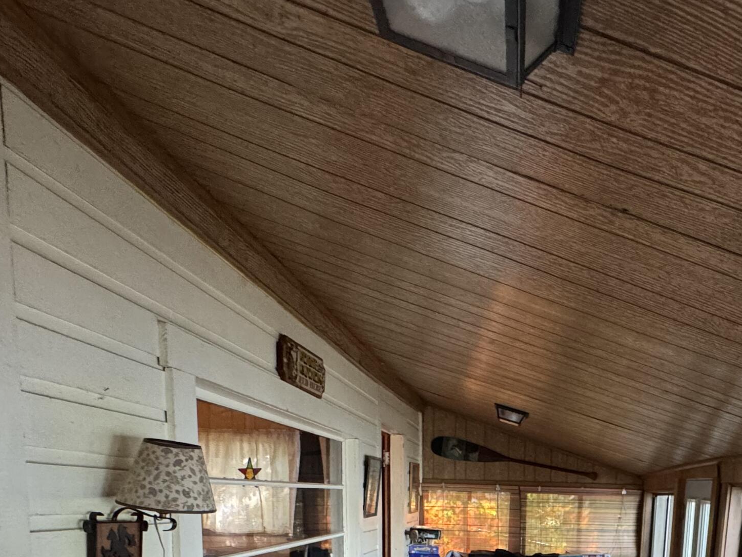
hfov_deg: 58.6
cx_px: 551
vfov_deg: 41.4
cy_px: 567
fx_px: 622
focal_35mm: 29
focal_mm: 2.22
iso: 500
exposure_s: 1/60
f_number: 2.2
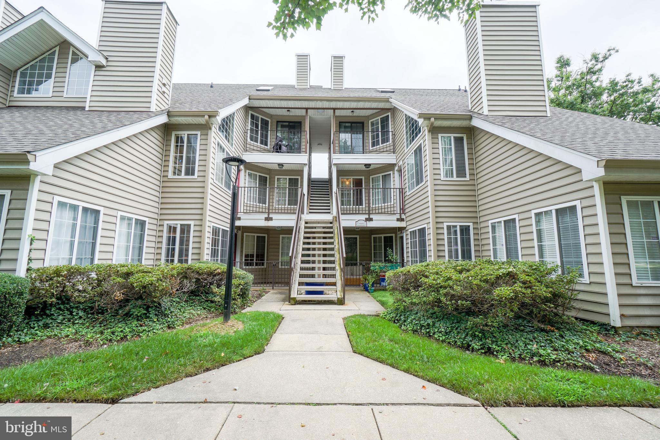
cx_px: 330
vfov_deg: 77.3
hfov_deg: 100.4
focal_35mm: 15
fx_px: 275
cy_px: 220
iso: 100
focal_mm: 10
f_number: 11
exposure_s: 1/2
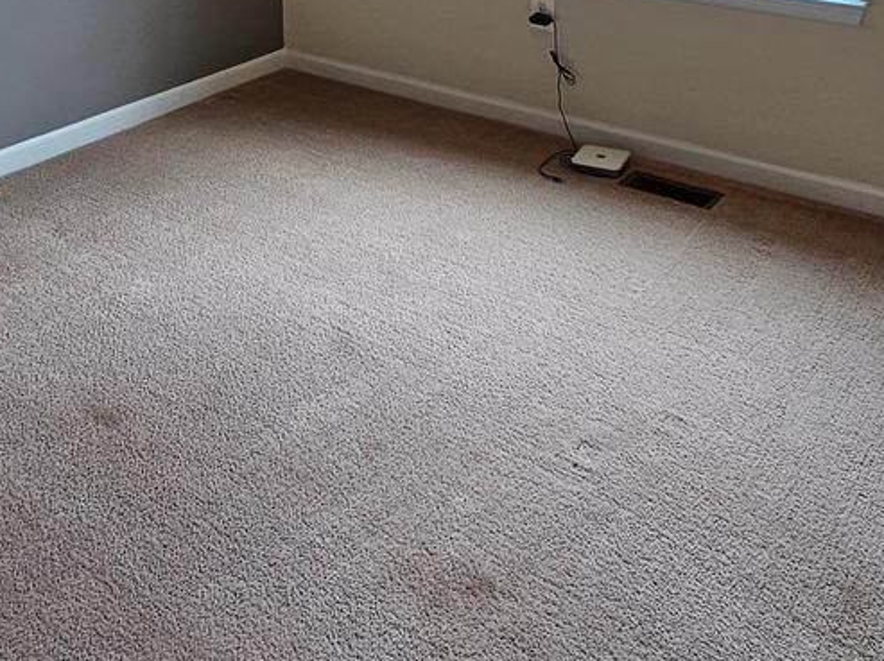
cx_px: 412
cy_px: -174
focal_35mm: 38
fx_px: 970
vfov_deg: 30.6
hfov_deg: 49.0
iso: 64
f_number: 2.2
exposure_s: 1/60
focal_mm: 2.2
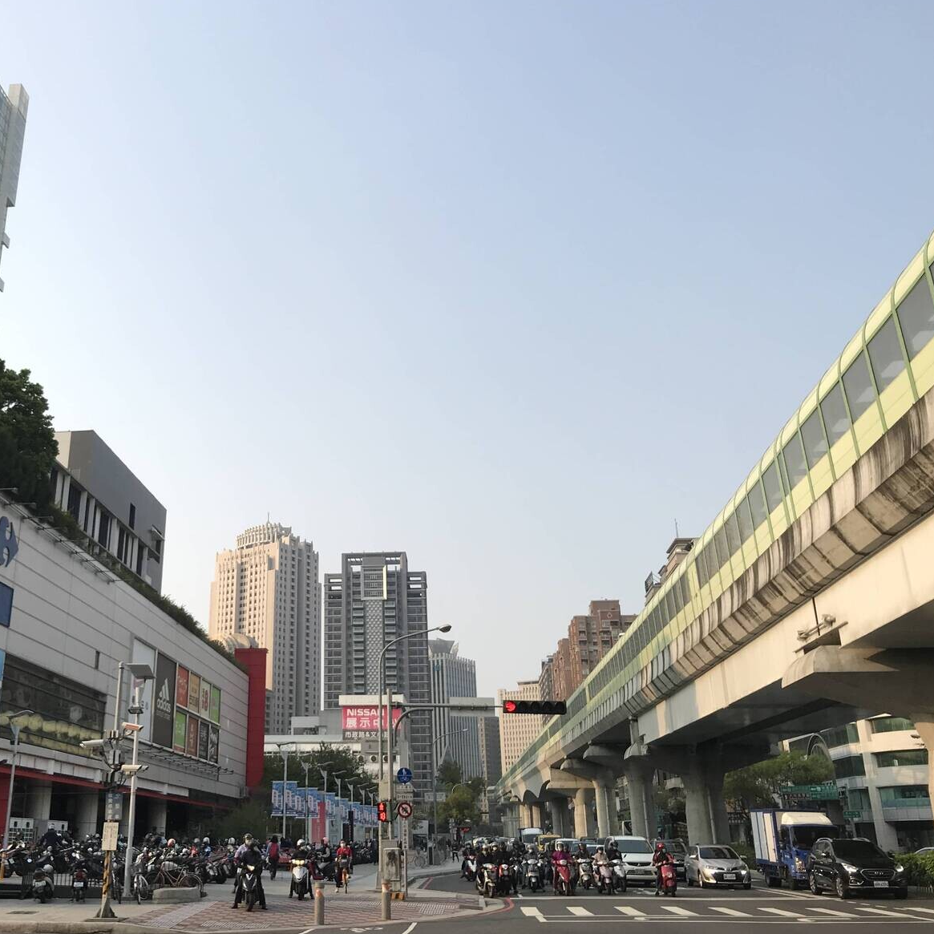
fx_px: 1038
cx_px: 330
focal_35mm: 34
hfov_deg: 47.8
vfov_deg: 48.4
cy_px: 459
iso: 20
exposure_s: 1/1168
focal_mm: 3.99
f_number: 1.8
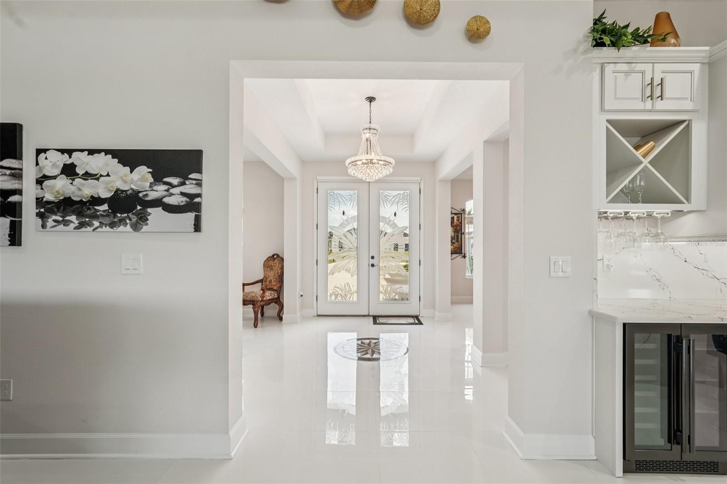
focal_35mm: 16
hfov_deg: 96.7
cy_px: 242
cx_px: 364
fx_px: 323
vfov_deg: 73.7
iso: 400
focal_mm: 16
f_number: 8
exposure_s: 1/80
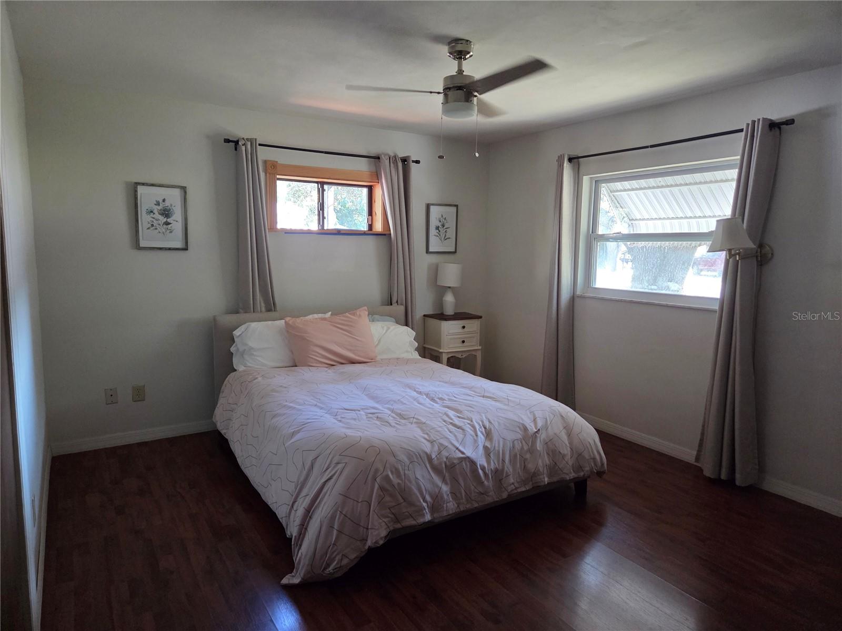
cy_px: 316
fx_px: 559
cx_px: 421
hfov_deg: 73.9
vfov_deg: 58.9
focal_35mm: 23
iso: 800
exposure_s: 1/120
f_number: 1.8
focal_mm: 5.4
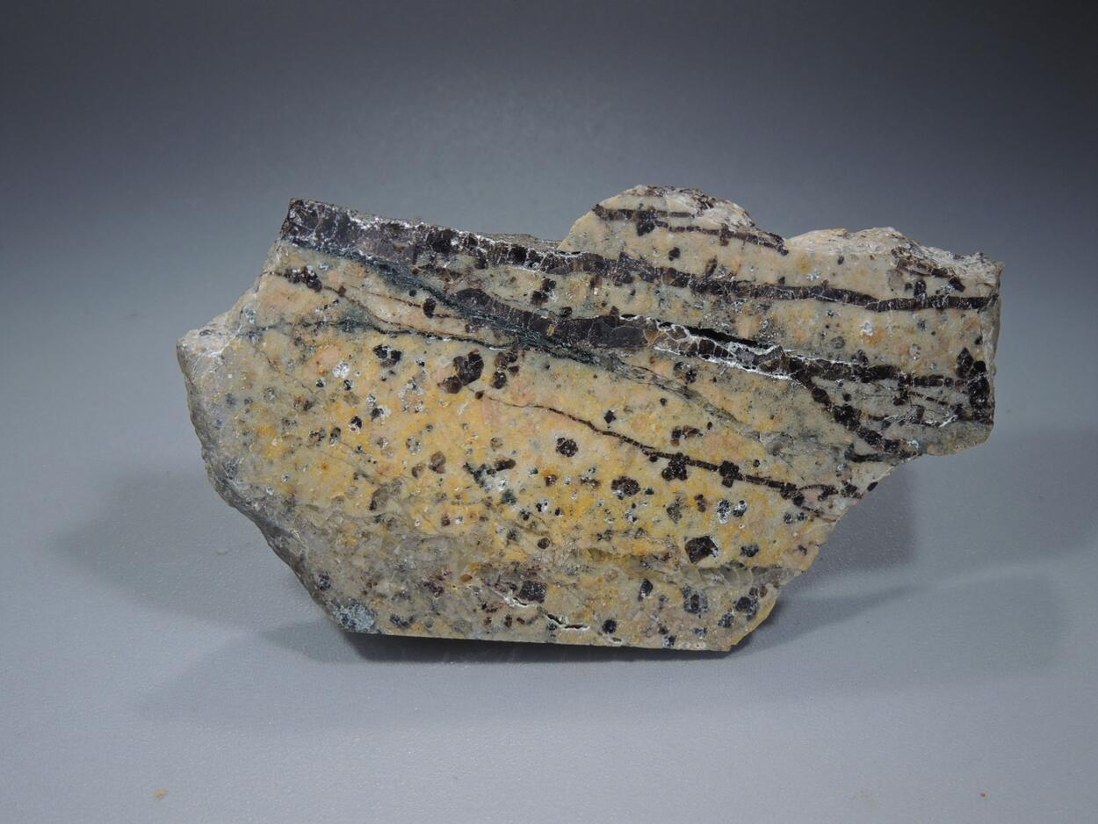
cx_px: 549
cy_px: 412
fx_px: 1586
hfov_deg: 38.2
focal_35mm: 50
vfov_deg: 29.1
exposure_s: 1/250
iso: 100
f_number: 5.7
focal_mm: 8.9
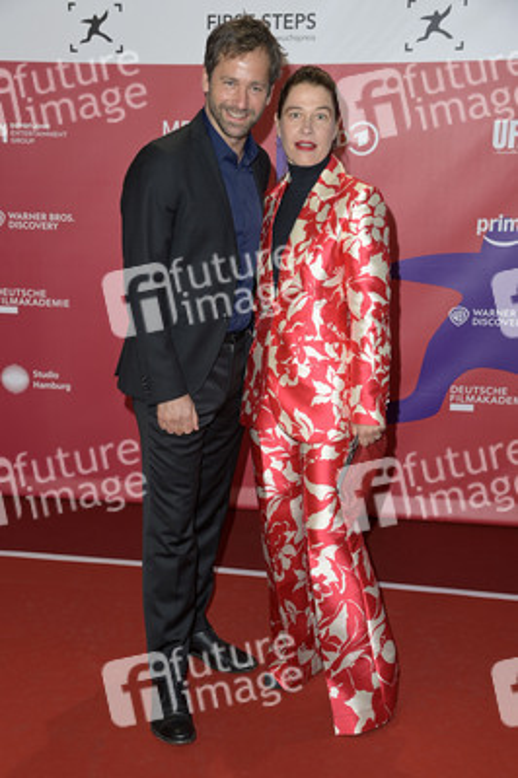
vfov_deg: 39.6
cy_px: 389
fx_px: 1081
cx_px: 259
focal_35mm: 50
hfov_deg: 26.9
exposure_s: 1/250
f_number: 5.6
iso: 400
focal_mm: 50
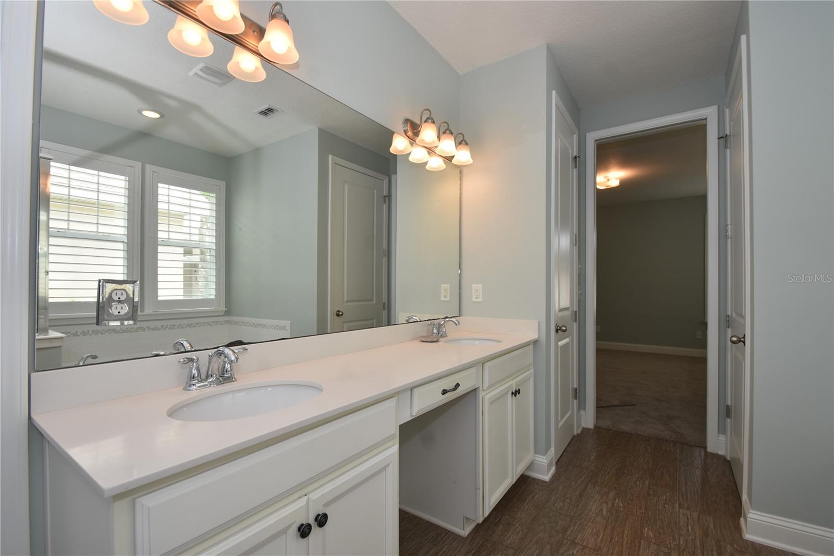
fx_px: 347
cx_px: 417
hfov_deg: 100.4
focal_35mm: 15
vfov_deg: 77.3
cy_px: 278
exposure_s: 1/100
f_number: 5
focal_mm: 10
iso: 200
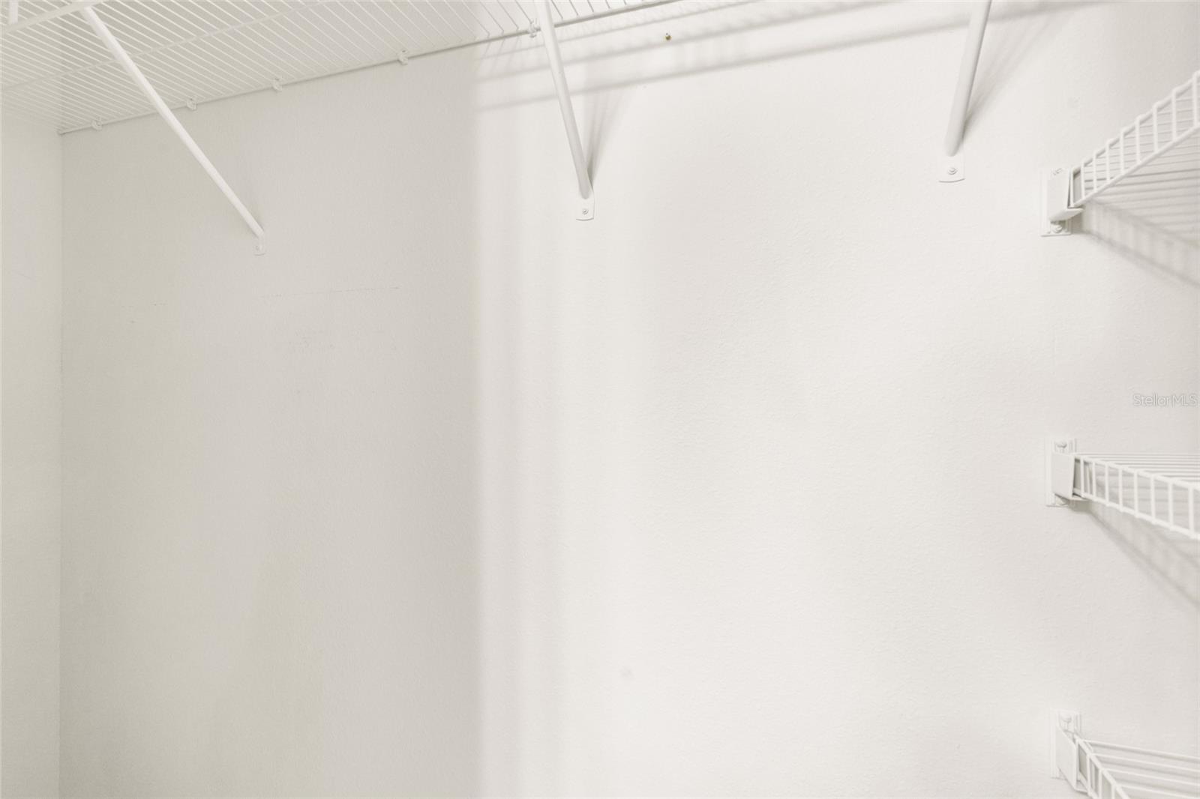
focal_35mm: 16
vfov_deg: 73.7
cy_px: 400
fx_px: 533
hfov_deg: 96.7
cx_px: 600
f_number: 9
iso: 640
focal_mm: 16
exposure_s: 1
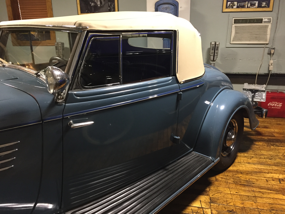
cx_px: 142
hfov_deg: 61.7
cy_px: 107
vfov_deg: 48.2
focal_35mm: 29
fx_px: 239
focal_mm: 4.15
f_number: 2.2
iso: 200
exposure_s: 1/30
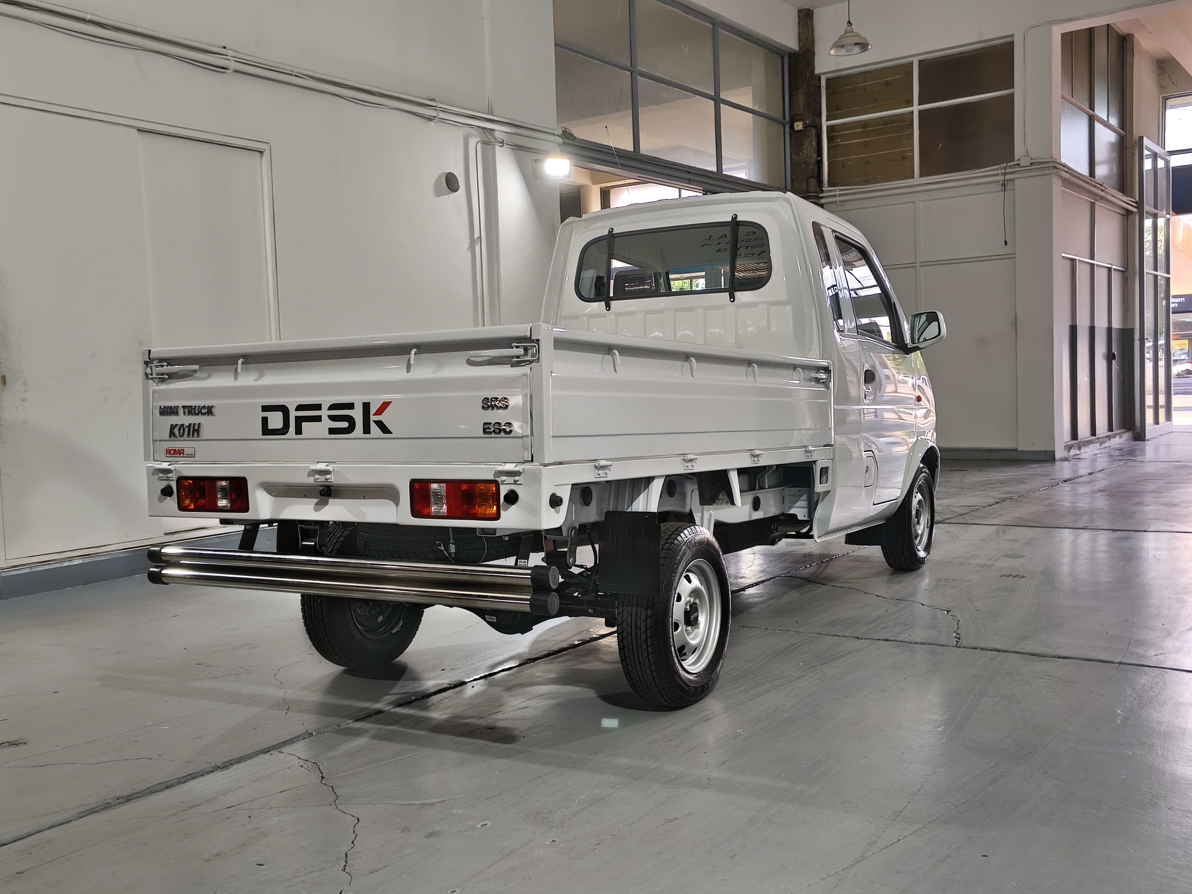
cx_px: 596
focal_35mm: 35
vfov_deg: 40.7
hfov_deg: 52.6
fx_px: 1205
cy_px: 447
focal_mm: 5.35
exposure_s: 1/100
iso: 320
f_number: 1.7
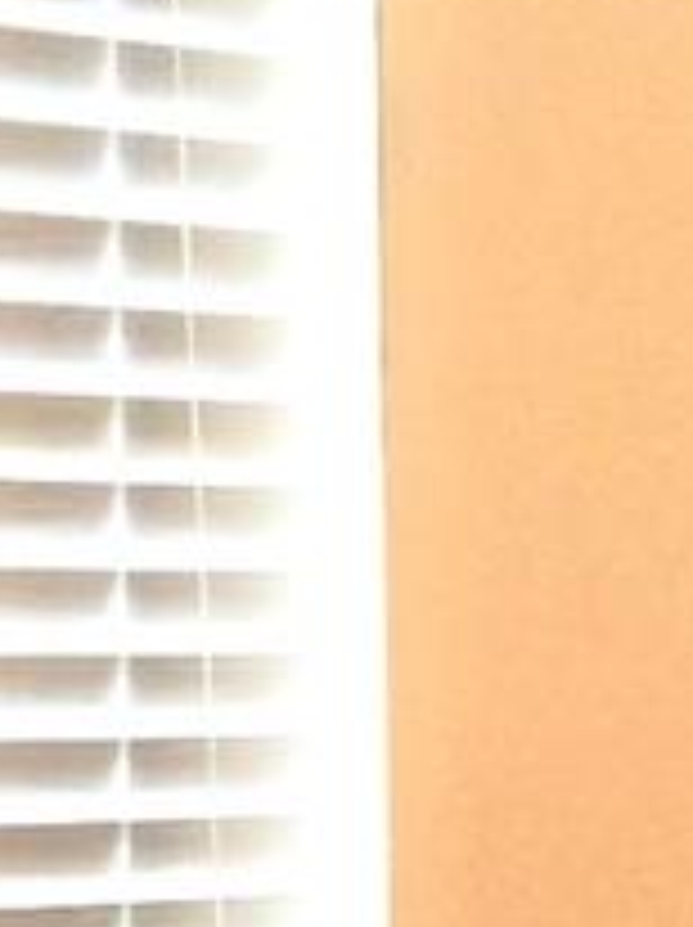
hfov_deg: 8.4
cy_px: 1768
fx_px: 4681
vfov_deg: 10.5
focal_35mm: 175
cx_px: 621
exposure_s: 1/30
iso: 80
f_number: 2.2
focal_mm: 4.12
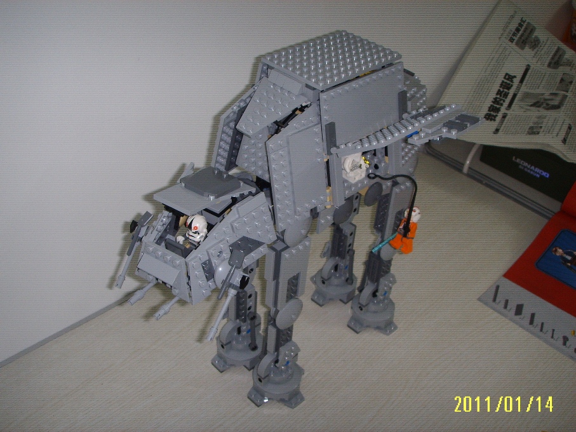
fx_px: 649
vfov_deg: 36.8
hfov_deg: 47.9
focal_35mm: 39
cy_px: 216
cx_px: 288
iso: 100
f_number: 3.5
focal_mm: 6.6
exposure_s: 1/45
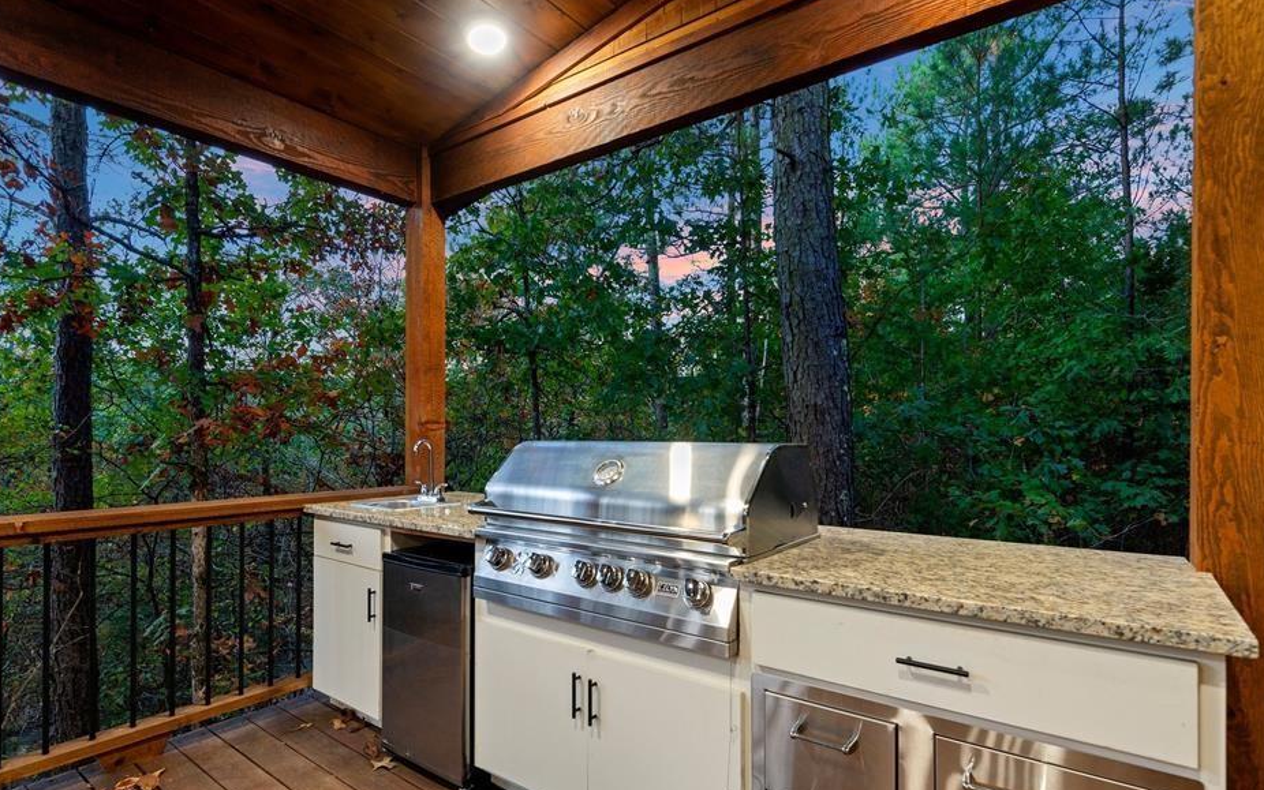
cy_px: 431
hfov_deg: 91.1
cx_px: 623
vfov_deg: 64.9
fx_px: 620
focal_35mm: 18
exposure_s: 1/3
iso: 400
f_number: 7.1
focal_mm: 16
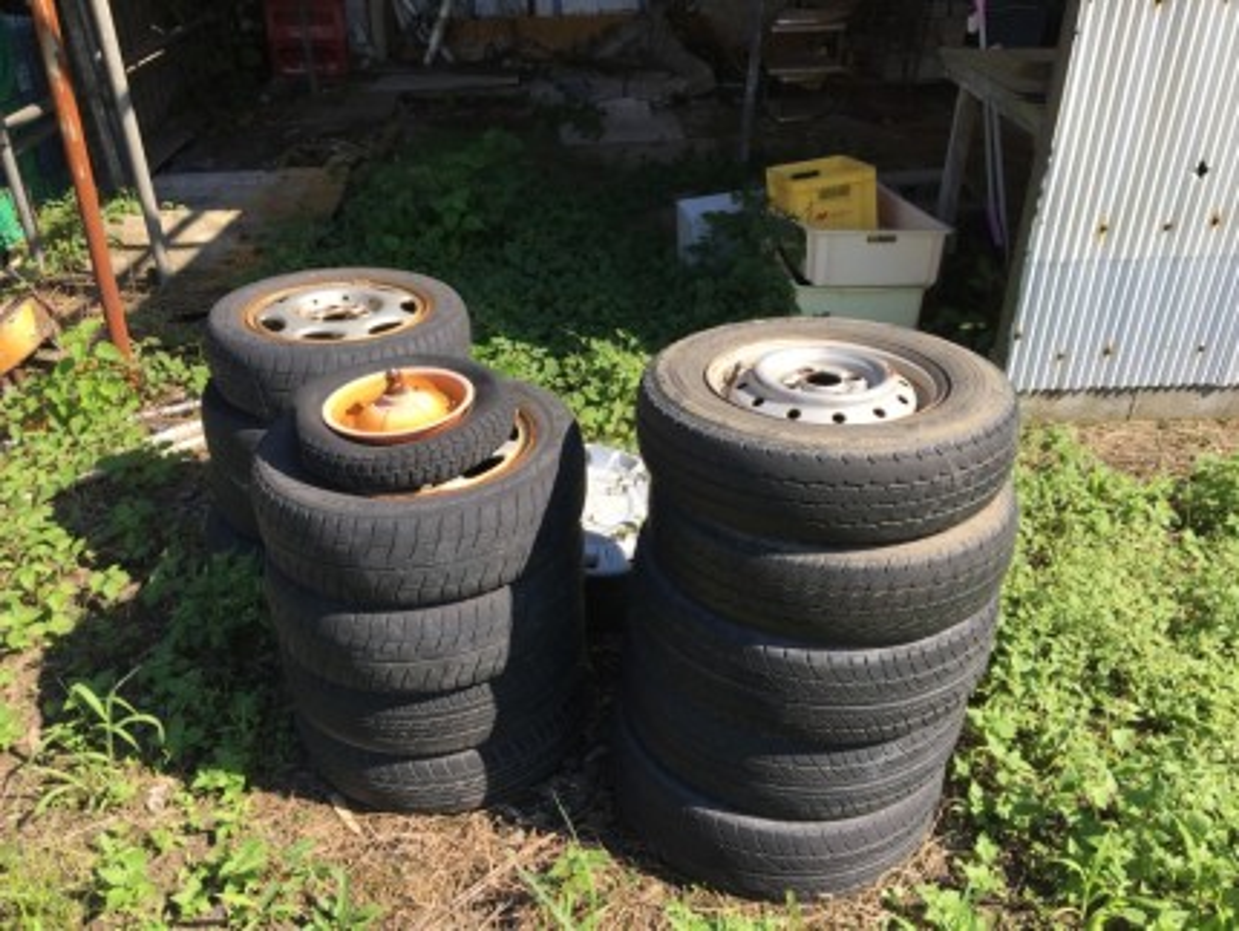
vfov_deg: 48.3
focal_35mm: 29
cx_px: 620
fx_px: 1039
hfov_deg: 61.6
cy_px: 466
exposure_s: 1/761
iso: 25
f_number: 2.2
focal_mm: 4.15
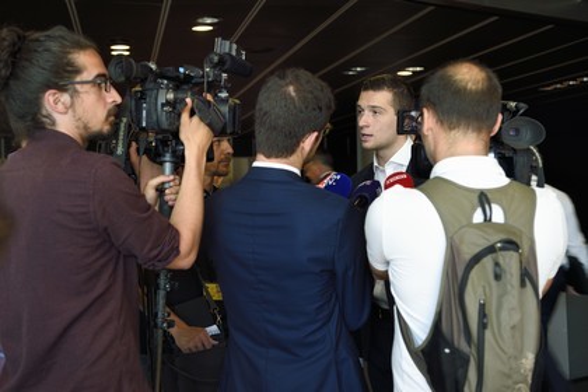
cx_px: 294
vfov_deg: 27.0
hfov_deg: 39.6
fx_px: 817
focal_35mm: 50
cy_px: 196
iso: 200
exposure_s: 1/25
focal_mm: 50
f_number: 4.5
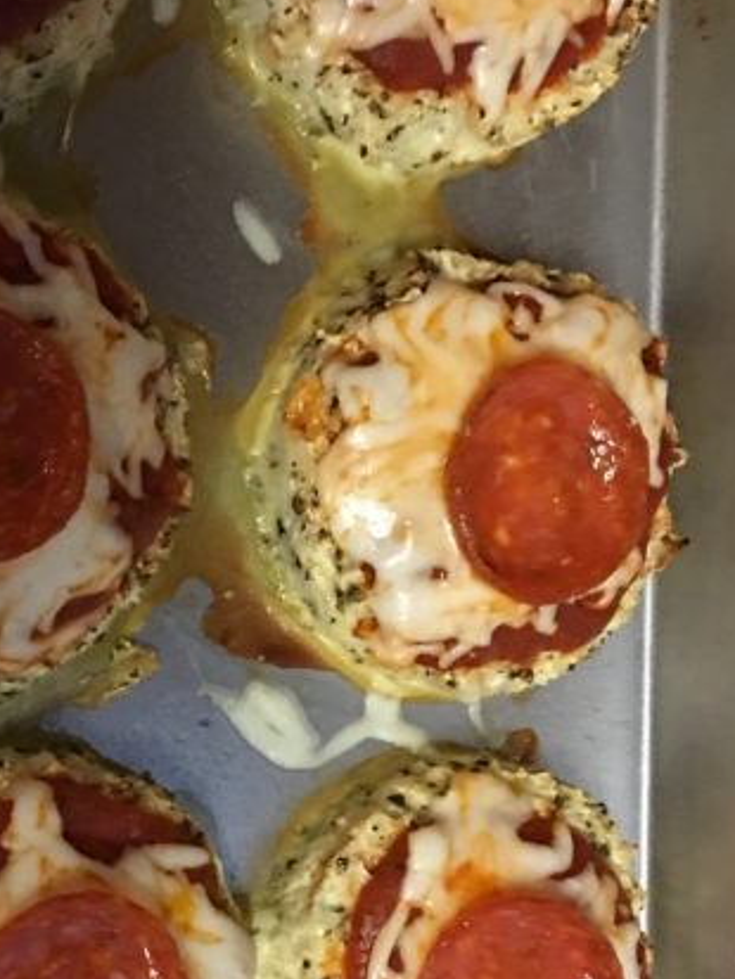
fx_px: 2009
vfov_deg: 27.1
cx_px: -50
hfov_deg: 19.9
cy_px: 705
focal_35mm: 71
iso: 64
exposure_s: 1/4
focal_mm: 4.15
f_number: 2.2
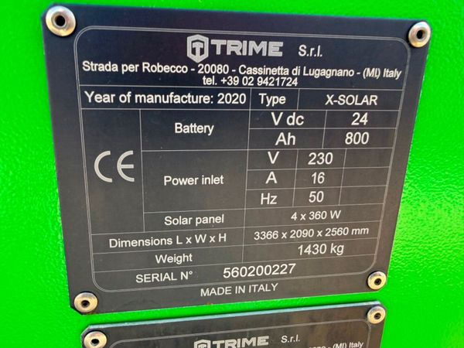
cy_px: 174
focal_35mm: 24
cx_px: 232
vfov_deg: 56.8
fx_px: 322
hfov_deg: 71.6
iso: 50
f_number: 2.2
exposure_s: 1/121
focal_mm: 2.22
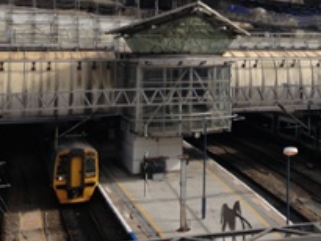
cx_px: 312
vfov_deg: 19.6
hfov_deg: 25.2
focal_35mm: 74
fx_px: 687
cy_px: 24
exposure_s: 1/1506
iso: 50
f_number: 2.4
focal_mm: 4.12
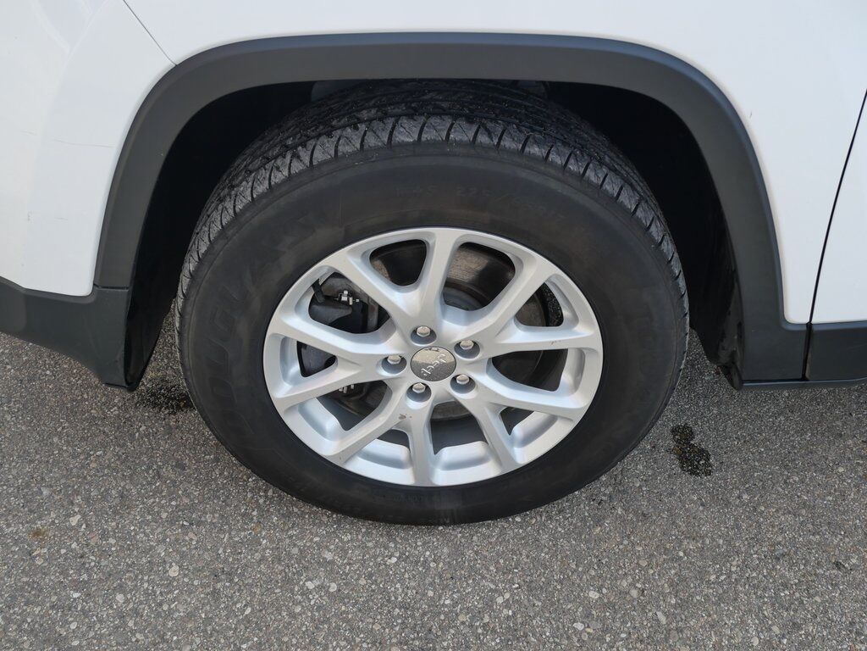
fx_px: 902
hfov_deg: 51.4
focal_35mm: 36
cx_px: 434
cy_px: 326
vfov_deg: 39.7
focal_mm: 18
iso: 200
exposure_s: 1/200
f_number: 6.3
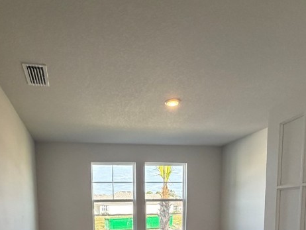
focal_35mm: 31
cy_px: 239
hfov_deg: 57.9
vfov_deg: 39.2
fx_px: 274
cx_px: 125
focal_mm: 2.22
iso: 200
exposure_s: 1/120
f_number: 2.2
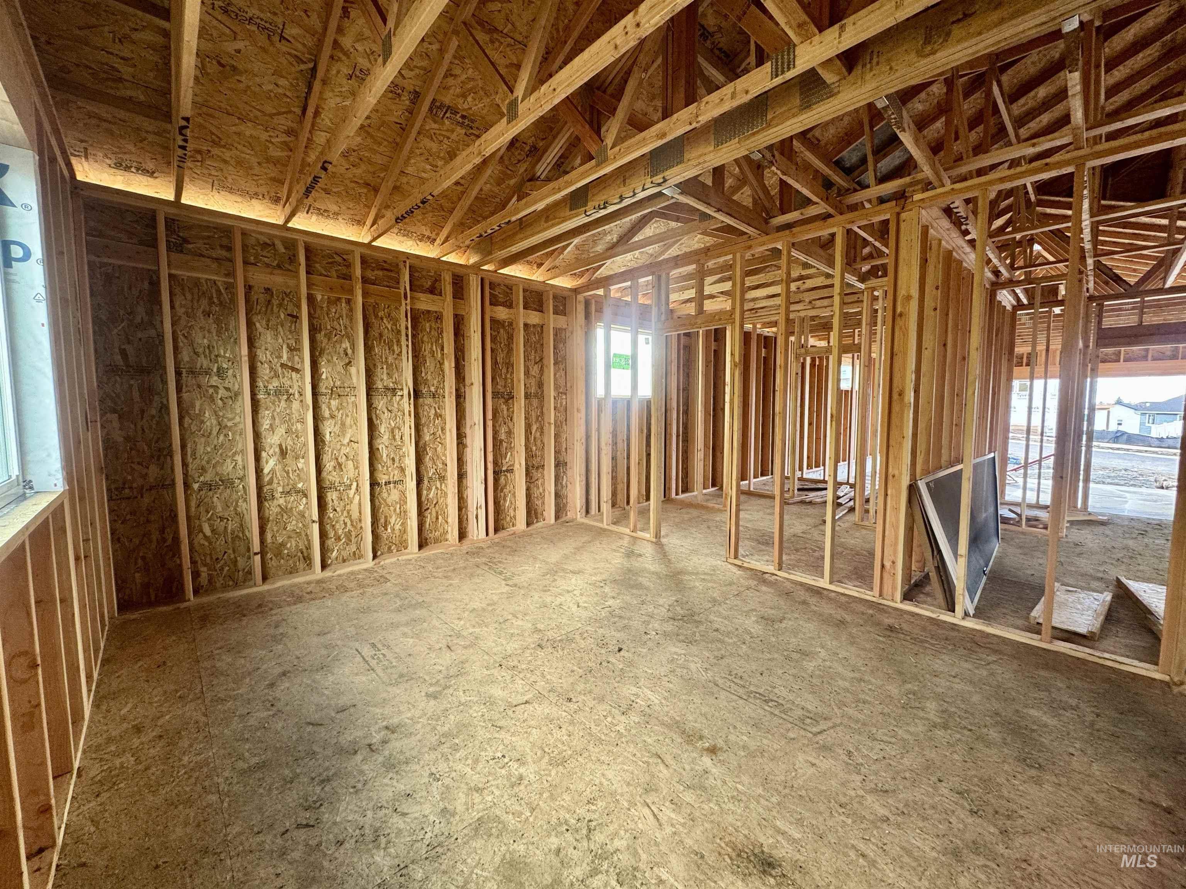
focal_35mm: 14
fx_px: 480
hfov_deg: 102.1
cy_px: 444
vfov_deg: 85.7
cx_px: 593
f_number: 2.2
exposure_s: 1/99
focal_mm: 2.22
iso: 125
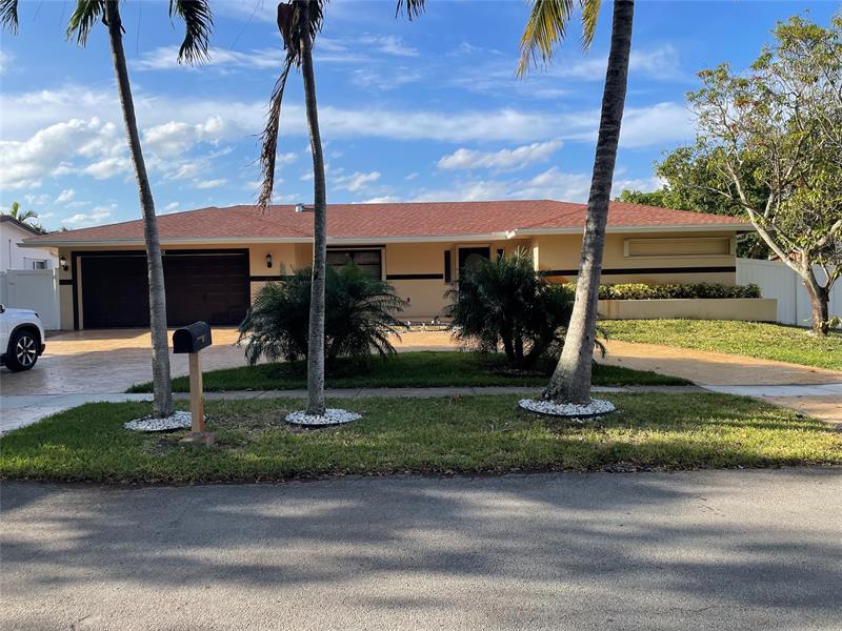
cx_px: 421
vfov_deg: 53.1
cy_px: 316
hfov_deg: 67.3
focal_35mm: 26
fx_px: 632
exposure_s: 1/2212
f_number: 1.6
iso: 32
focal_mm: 4.2
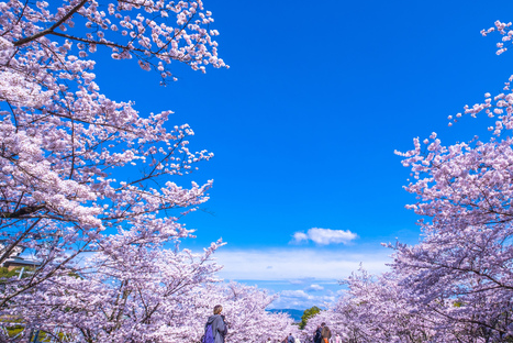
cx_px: 321
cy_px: 201
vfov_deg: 64.2
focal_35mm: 19
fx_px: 271
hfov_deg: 85.2
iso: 160
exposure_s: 1/250
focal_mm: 10
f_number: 10
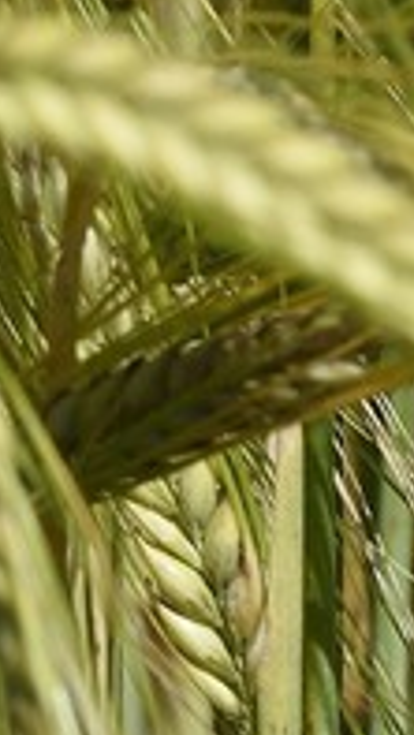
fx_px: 33173
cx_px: -1641
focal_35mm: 1702
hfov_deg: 0.7
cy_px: -899
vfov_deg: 1.3
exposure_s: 1/500
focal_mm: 200
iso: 200
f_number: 9
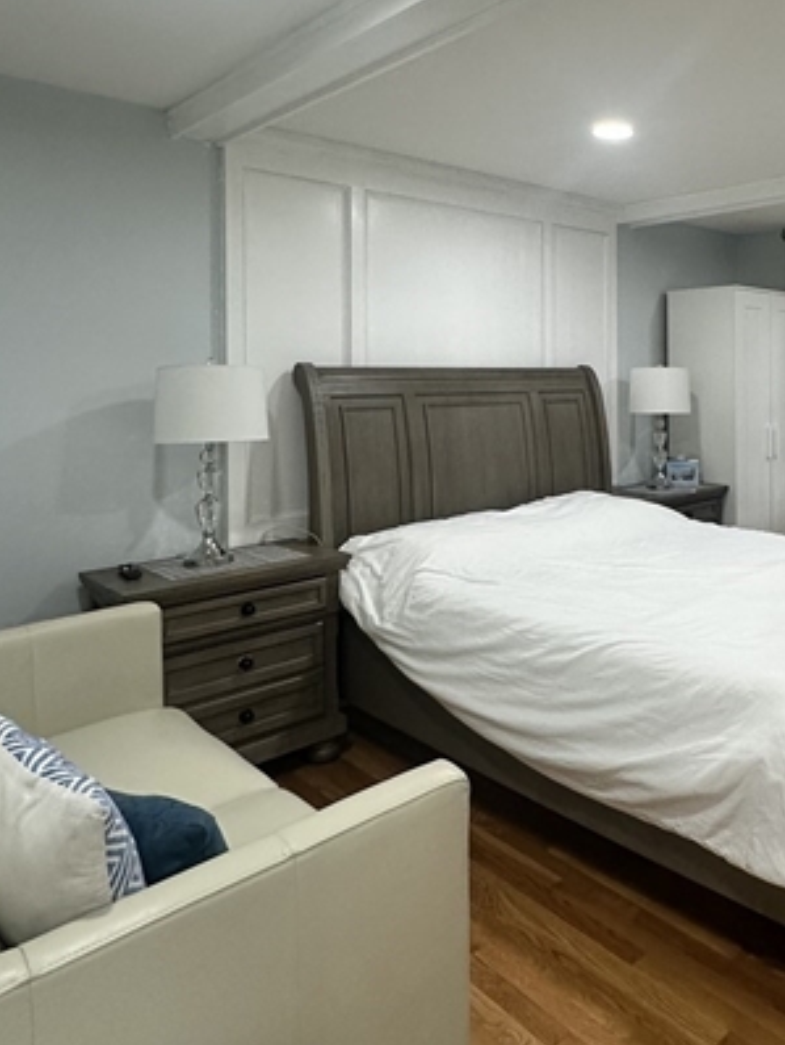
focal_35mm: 27
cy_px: 373
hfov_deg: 48.3
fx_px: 816
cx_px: 638
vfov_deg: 64.1
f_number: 2.2
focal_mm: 2.22
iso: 200
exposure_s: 1/120
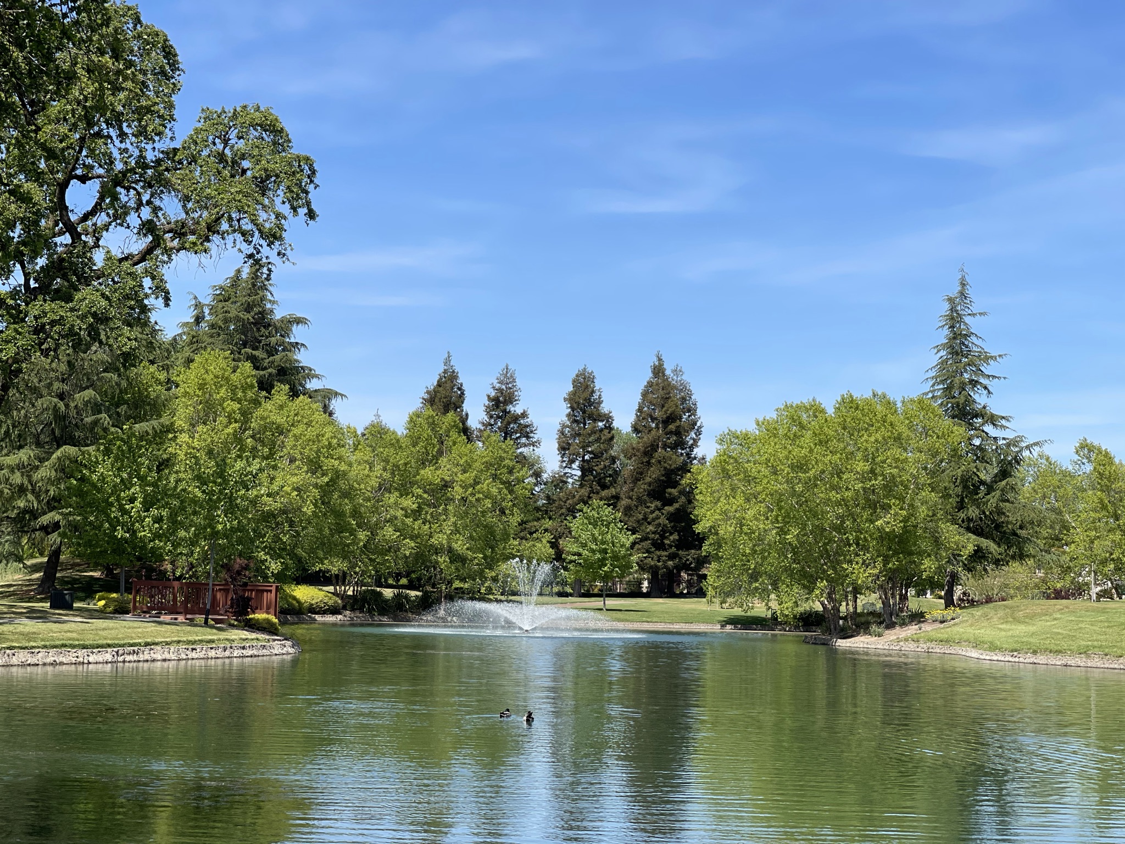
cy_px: 422
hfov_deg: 30.3
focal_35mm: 64
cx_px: 562
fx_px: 2080
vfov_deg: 22.9
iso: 20
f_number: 2.2
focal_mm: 7.5
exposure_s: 1/1155
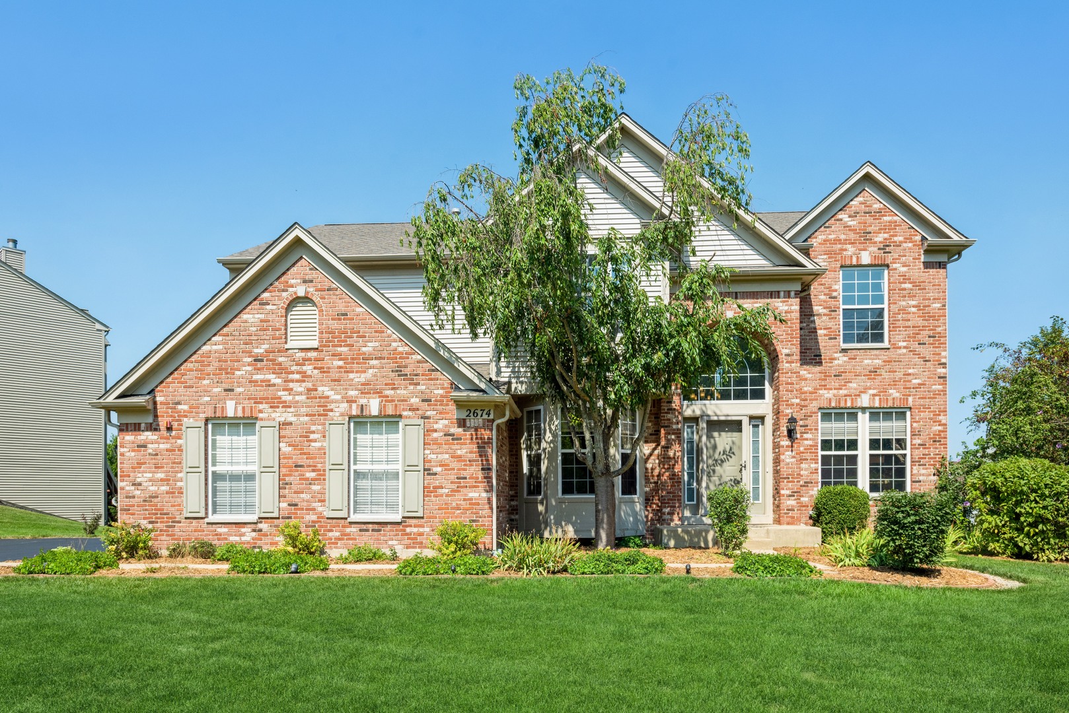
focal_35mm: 30
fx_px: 891
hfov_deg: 61.9
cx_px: 534
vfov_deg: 43.6
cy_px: 356
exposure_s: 1/800
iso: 400
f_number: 8
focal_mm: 30
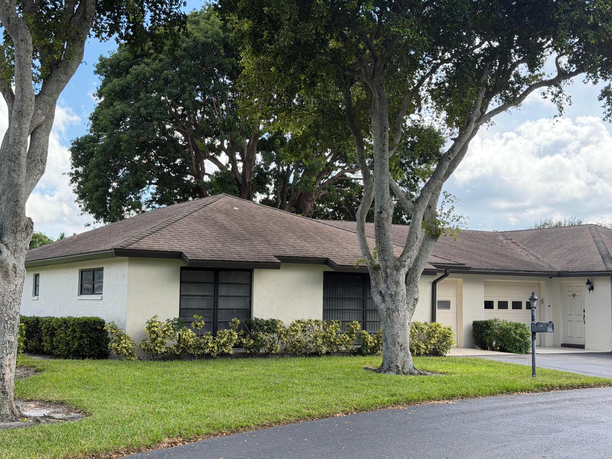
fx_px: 849
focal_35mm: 48
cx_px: 306
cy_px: 230
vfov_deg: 30.3
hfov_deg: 39.7
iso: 80
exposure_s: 1/1678
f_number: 1.78
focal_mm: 6.76
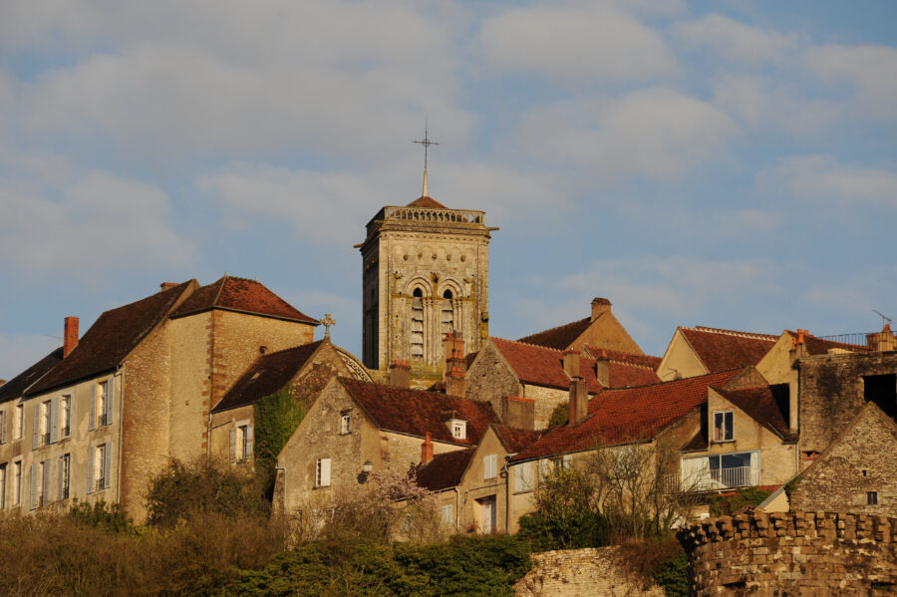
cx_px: 448
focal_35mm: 330
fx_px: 8218
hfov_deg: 6.2
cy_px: 298
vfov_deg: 4.2
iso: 200
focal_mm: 330
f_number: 8
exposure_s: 1/800
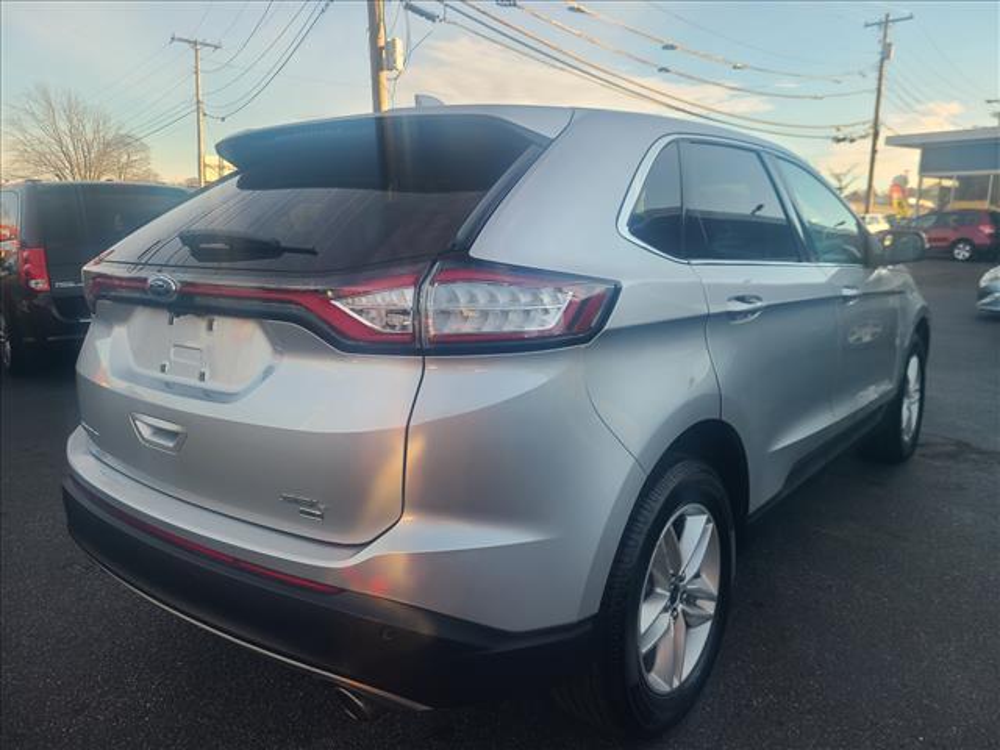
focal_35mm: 26
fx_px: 751
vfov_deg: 53.1
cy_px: 375
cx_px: 500
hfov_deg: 67.3
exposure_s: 1/714
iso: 40
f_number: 1.8
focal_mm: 5.4
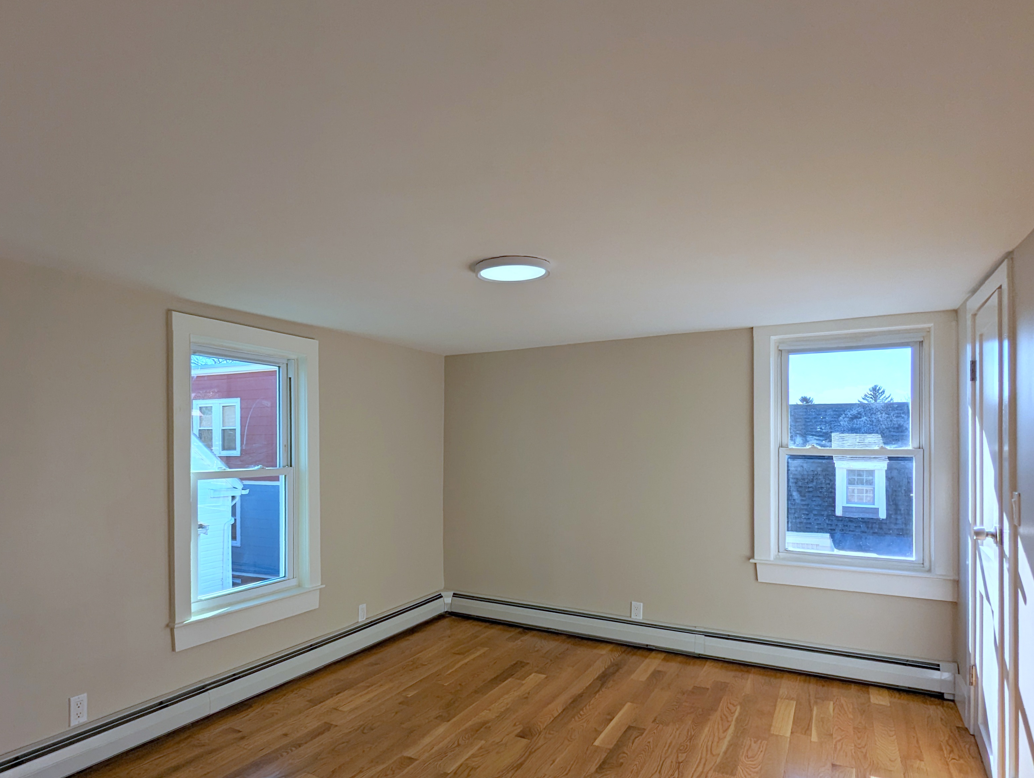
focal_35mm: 21
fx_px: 628
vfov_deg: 63.3
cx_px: 457
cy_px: 446
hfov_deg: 78.6
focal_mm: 2.35
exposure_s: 1/1524
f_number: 2.2
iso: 68
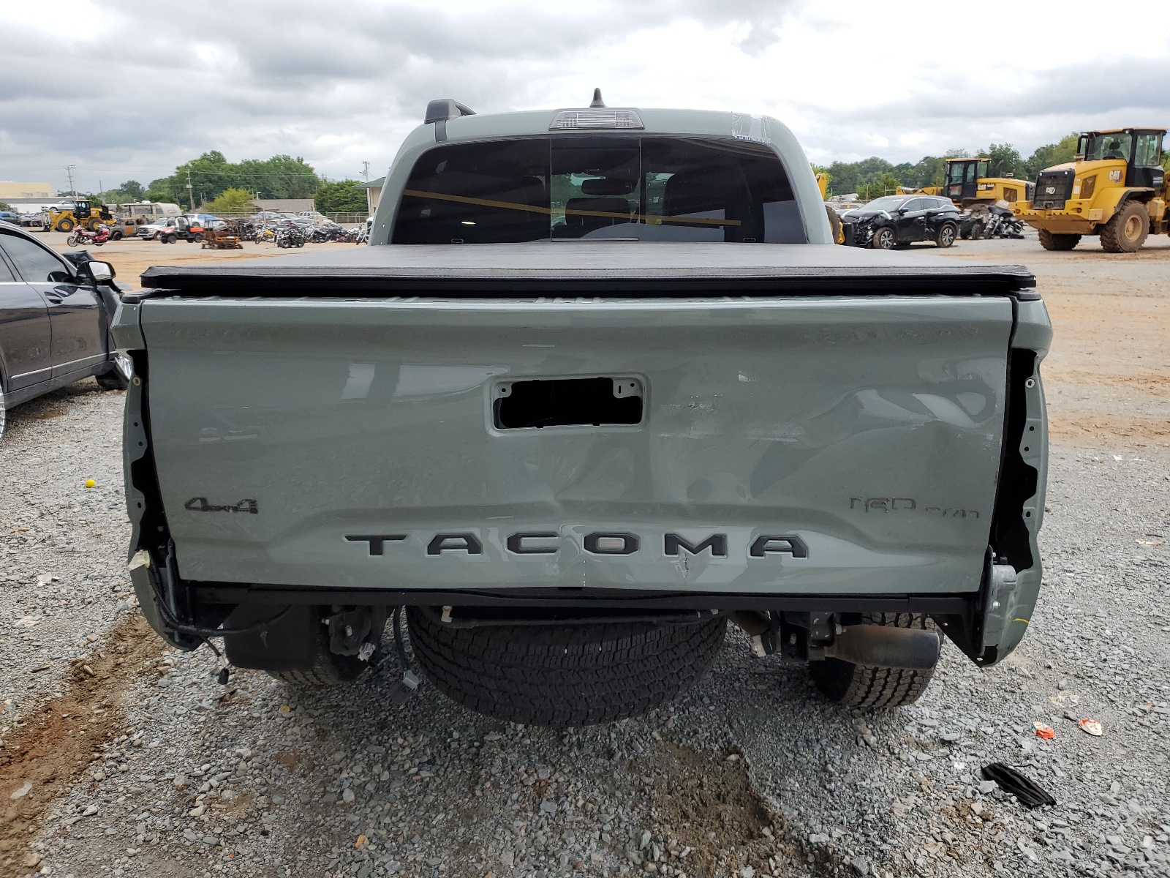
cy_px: 439
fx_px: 879
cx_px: 585
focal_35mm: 26
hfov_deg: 67.3
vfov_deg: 53.1
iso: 50
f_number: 1.5
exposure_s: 1/2000
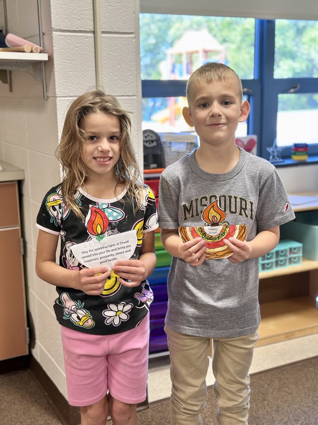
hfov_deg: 30.3
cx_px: 159
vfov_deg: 39.7
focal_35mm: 48
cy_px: 212
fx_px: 588
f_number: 1.78
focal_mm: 6.86
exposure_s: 1/60
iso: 160
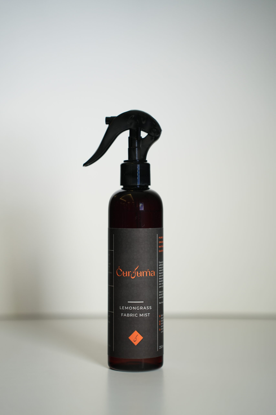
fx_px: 862
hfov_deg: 18.2
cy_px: 208
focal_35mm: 75
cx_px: 138
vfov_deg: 27.0
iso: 400
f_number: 2.8
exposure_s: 1/125
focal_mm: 75
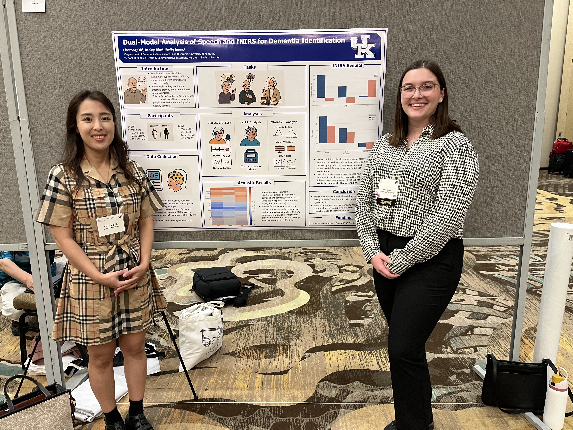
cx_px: 286
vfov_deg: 53.1
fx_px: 430
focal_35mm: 26
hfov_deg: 67.3
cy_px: 215
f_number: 1.6
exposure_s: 1/60
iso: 250
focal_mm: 5.1
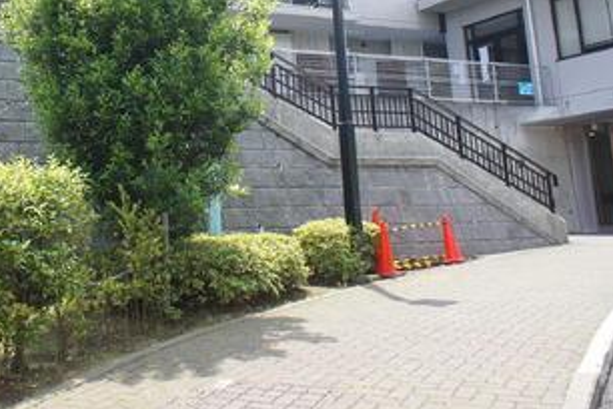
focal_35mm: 47
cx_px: 140
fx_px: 800
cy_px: 45
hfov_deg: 40.5
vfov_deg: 27.7
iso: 200
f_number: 6.3
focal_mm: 16
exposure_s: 1/250
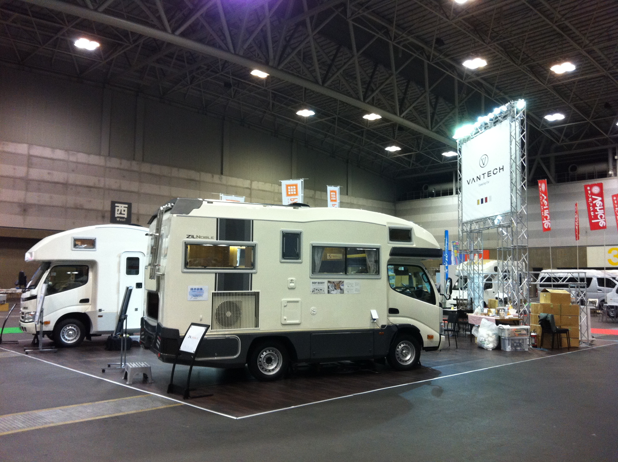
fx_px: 624
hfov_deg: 52.7
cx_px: 309
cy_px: 231
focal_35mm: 35
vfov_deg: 40.6
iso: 160
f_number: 2.8
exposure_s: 1/17
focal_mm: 3.85
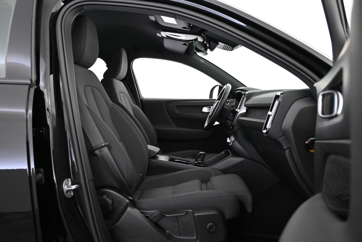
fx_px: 302
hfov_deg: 61.9
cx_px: 181
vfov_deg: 43.6
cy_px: 121
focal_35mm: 30
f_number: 3.8
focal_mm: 20
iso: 1600
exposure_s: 1/20
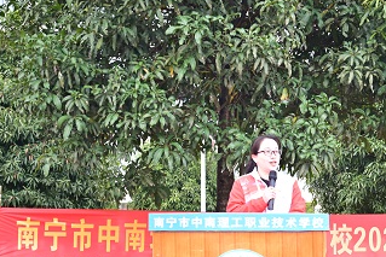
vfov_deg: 14.5
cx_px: 277
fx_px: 1008
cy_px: 185
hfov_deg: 21.5
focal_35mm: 94
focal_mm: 50
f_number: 6.3
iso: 500
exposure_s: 1/60
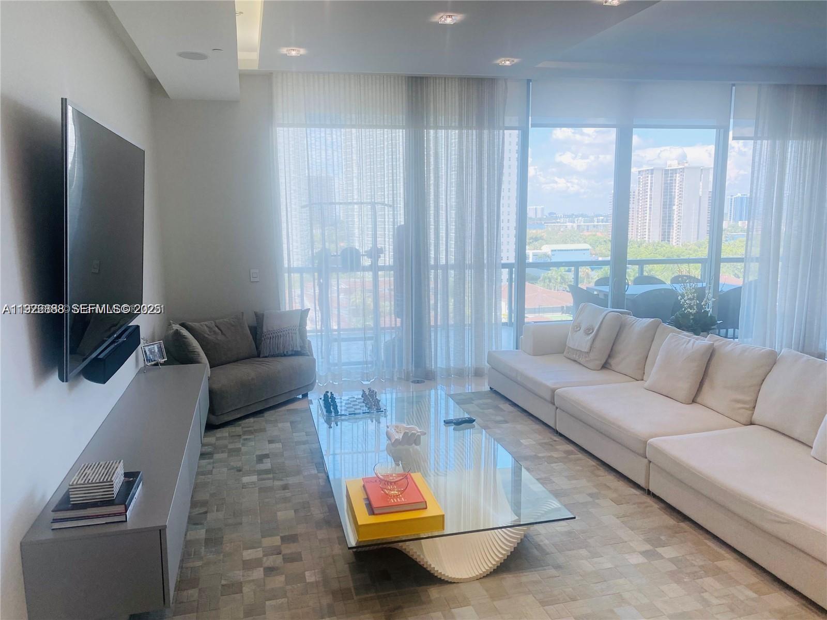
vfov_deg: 53.1
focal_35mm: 26
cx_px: 414
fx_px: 621
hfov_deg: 67.3
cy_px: 310
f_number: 1.8
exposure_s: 1/204
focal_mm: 4.25
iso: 32
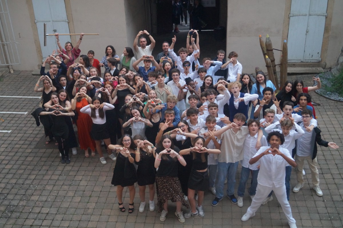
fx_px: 371
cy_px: 114
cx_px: 172
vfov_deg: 34.2
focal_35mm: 39
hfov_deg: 49.6
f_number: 4.5
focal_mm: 26
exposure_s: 1/160
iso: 2000
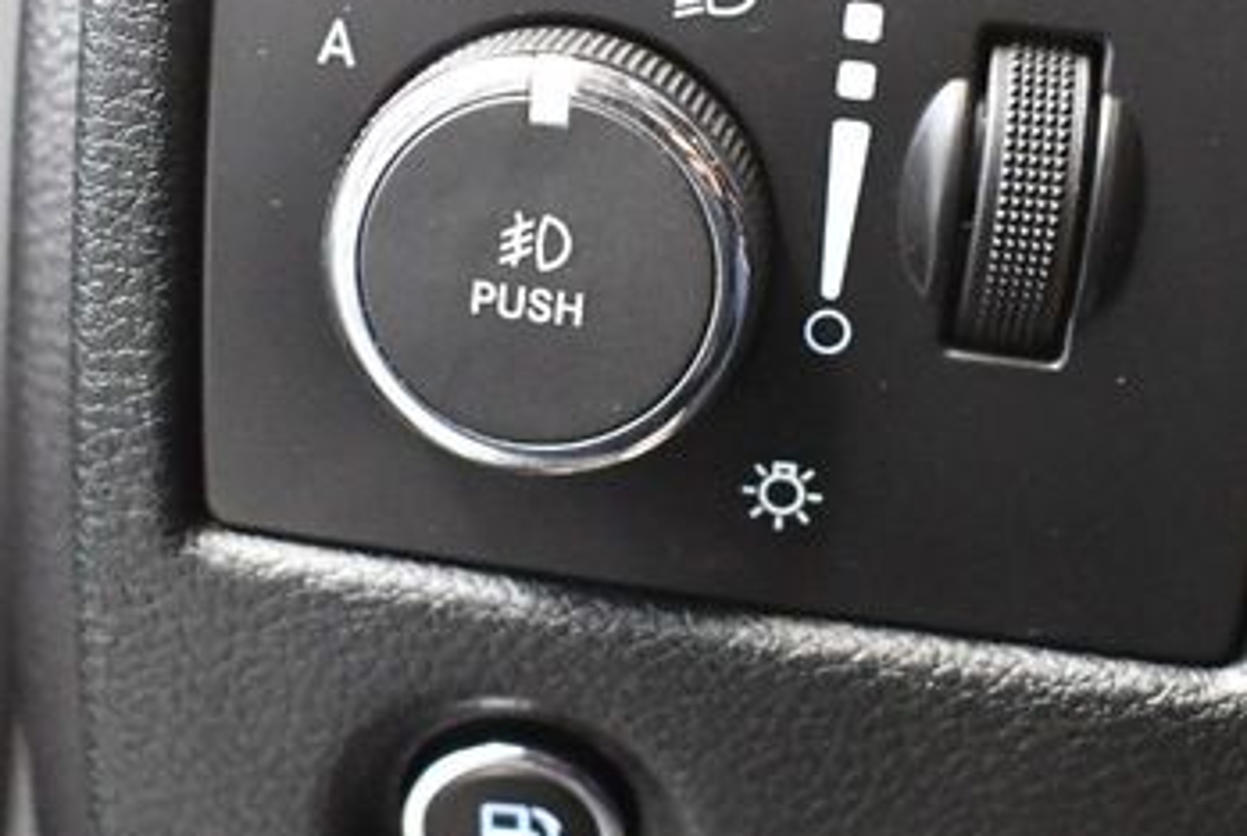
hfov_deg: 30.4
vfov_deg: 20.7
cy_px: 456
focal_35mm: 66
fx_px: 2290
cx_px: 686
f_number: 3.5
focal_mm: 18
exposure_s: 1/60
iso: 8000
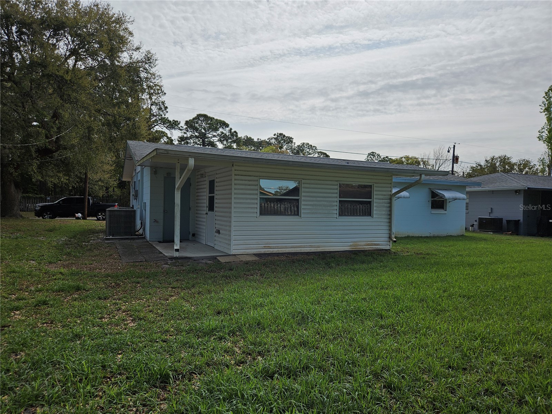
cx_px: 276
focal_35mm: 23
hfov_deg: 73.9
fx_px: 367
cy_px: 207
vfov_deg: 58.9
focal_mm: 5.4
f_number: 1.8
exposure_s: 1/2782
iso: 25
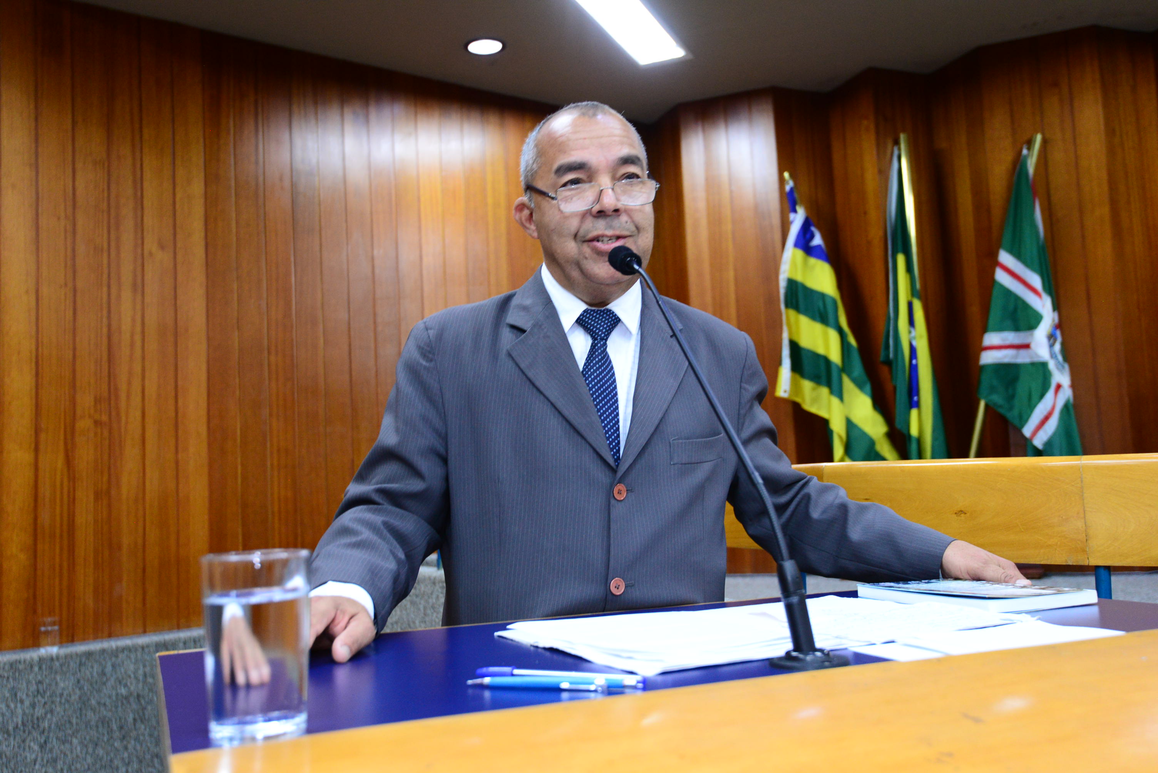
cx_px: 579
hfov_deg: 54.4
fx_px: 1126
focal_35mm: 35
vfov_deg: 37.9
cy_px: 386
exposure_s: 1/60
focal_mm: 35
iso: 2500
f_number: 4.5
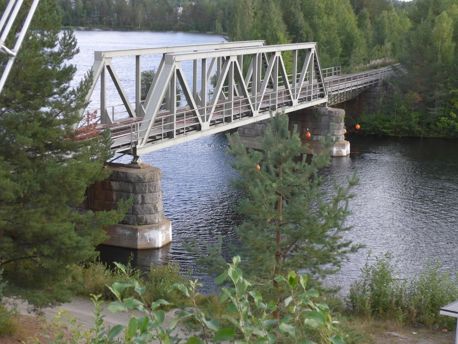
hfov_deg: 27.8
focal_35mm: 70
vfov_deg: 21.0
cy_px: 172
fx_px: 926
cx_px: 229
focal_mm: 15
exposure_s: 1/1600
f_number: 4.2
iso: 800
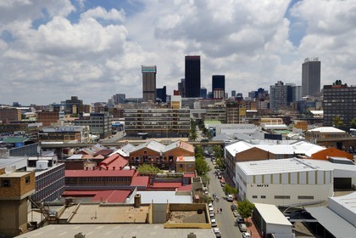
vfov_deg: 38.9
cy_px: 119
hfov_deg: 55.8
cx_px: 178
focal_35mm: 34
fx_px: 336
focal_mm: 34
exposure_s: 1/250
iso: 200
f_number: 18
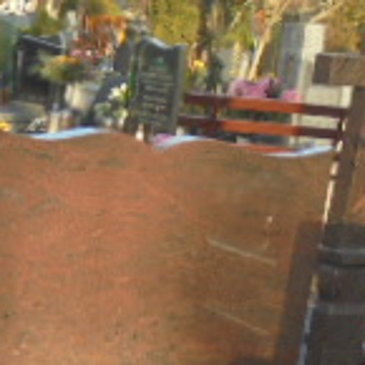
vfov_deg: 10.1
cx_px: -378
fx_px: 2004
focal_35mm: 168
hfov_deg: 9.7
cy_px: 516
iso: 100
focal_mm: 7.8
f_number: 4.5
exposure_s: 1/125
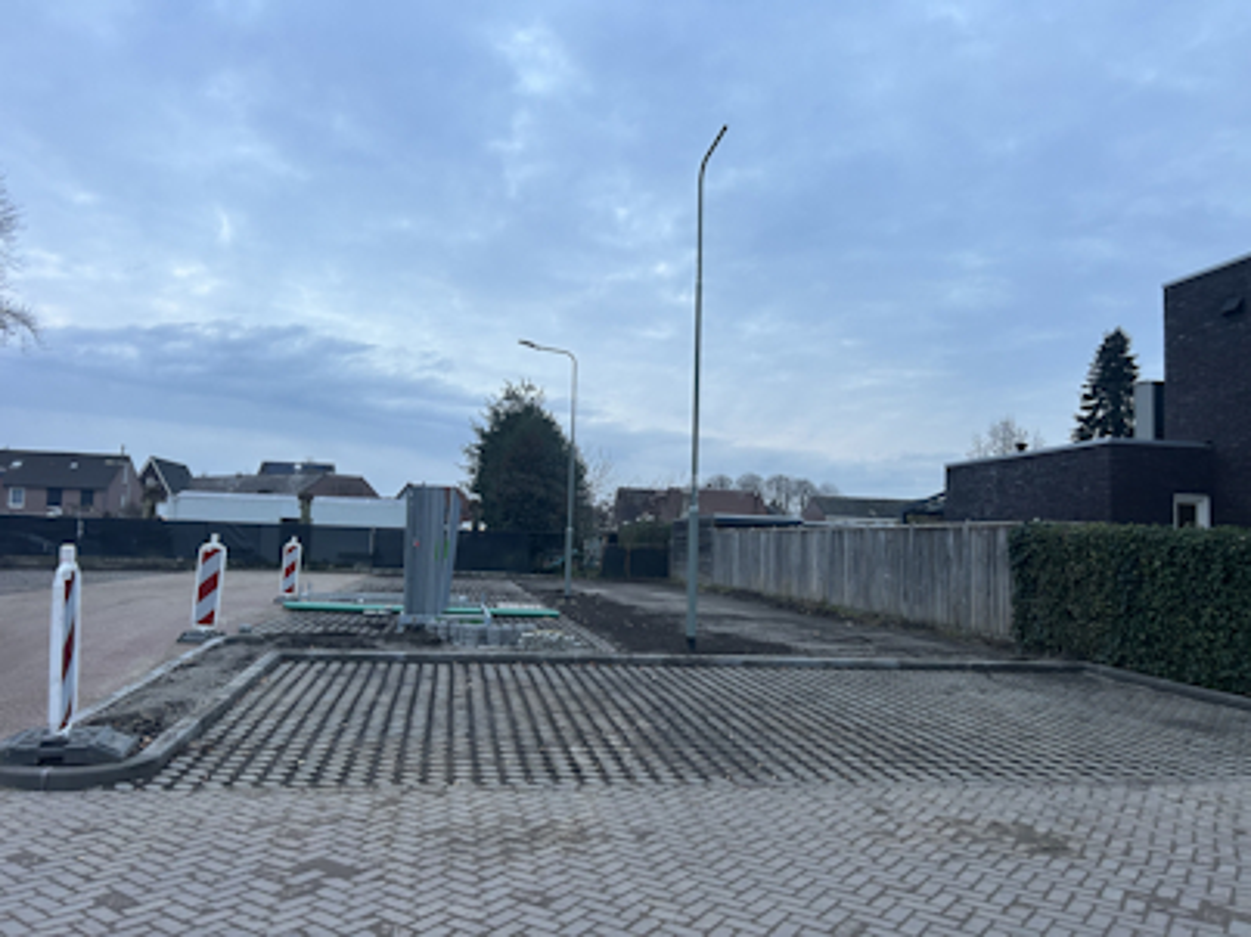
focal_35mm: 26
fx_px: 939
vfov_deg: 53.0
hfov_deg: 67.3
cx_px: 626
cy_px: 468
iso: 125
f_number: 1.5
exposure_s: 1/121
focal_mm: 5.7
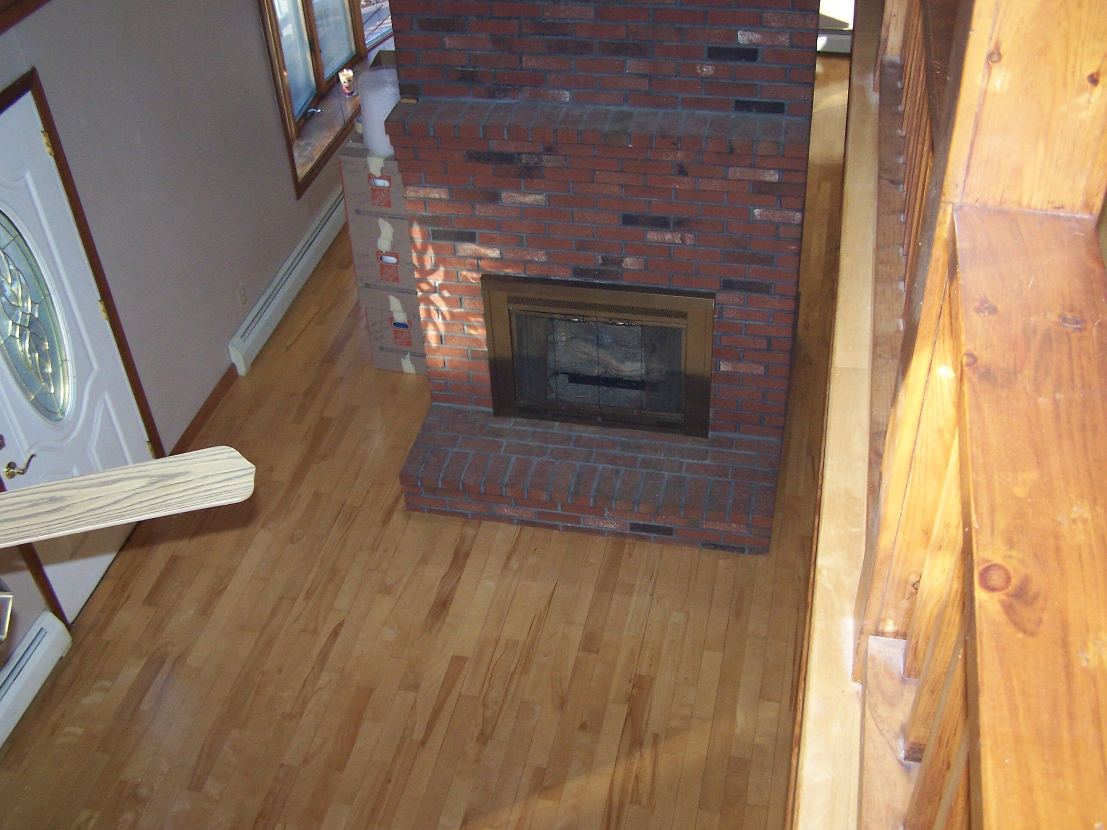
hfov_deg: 49.0
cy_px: 415
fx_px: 1215
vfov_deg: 37.7
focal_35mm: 38
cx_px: 554
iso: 140
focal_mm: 6.3
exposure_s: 1/60
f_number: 2.8
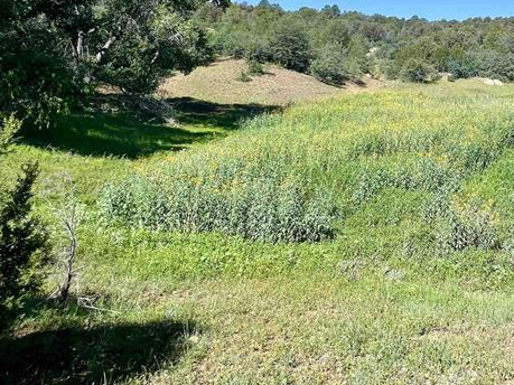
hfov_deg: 54.3
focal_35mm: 29
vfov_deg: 43.6
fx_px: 430
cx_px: 457
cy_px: 31
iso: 32
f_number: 1.8
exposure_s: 1/1357
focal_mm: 1.57
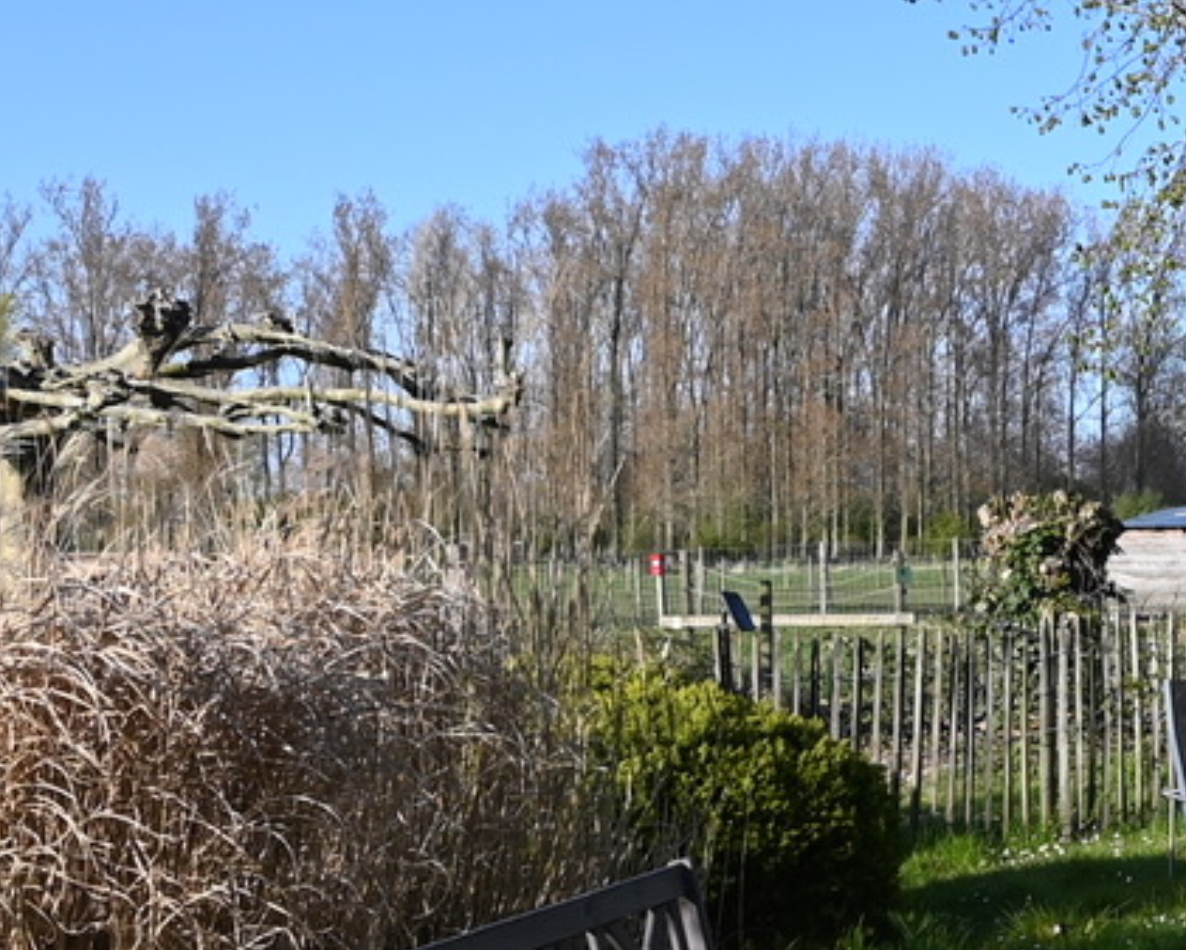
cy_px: 631
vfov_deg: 21.2
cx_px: 1804
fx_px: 2528
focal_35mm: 72
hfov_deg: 21.8
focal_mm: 14
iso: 100
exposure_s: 1/320
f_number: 6.3
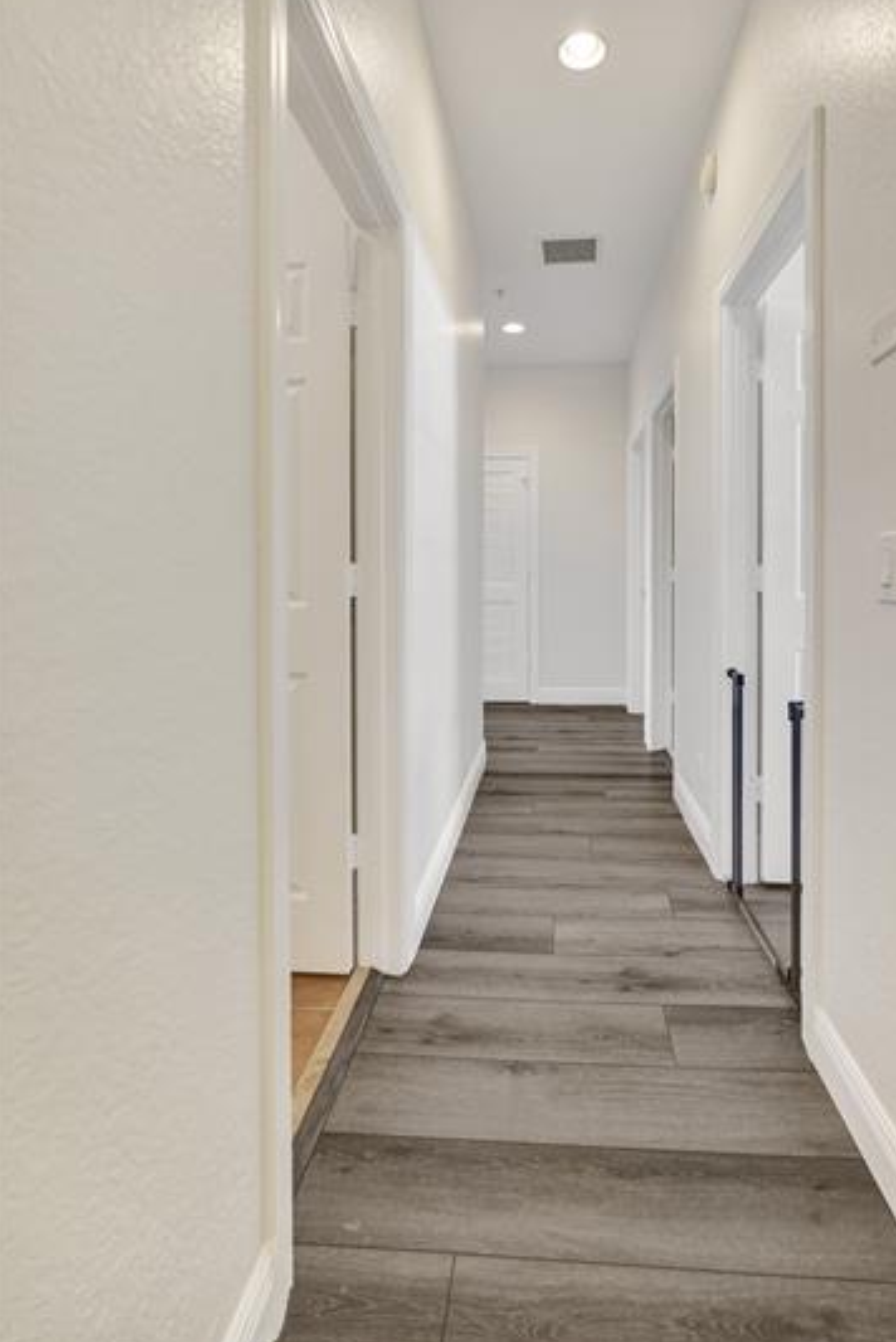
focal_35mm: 19
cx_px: 498
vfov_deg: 87.9
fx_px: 692
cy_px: 602
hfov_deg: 65.6
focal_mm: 16.5
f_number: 4
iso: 800
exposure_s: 1/160
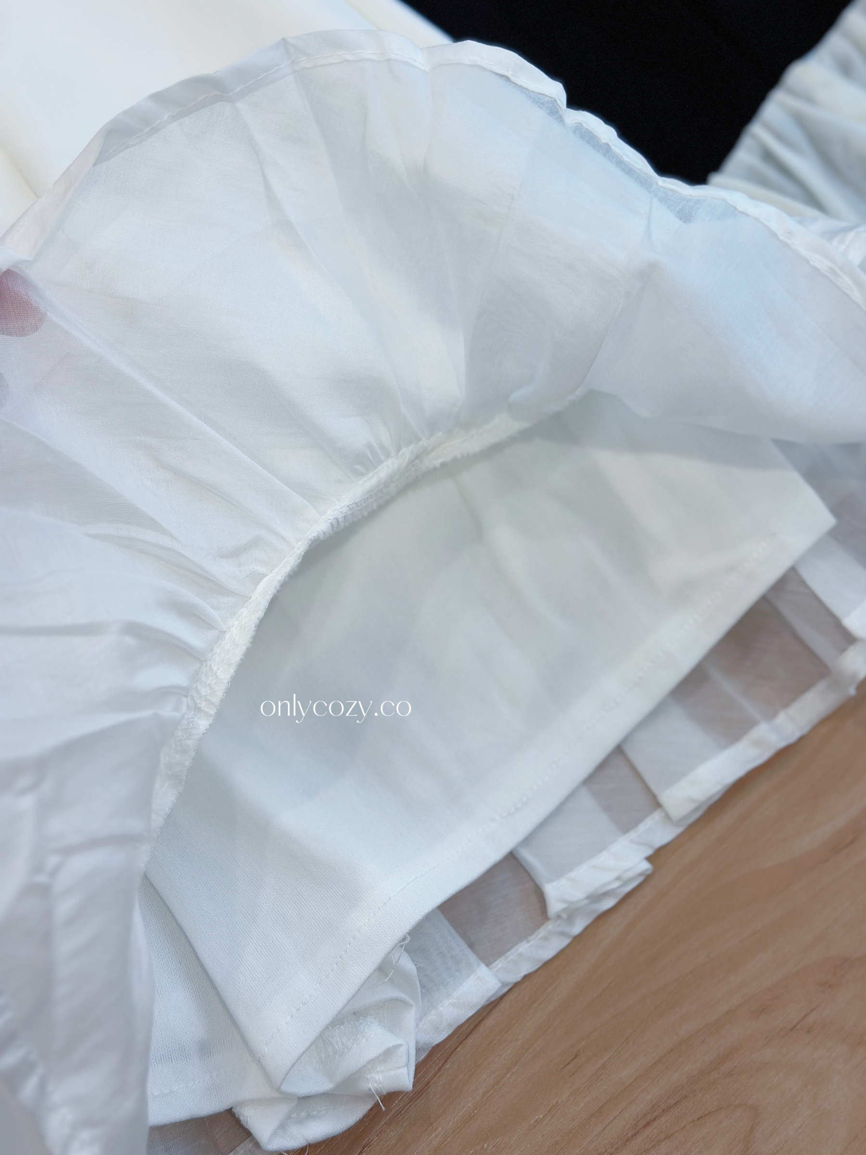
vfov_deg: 39.7
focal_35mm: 48
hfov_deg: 30.3
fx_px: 1601
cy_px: 578
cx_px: 433
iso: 64
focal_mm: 6.86
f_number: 1.78
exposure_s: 1/50
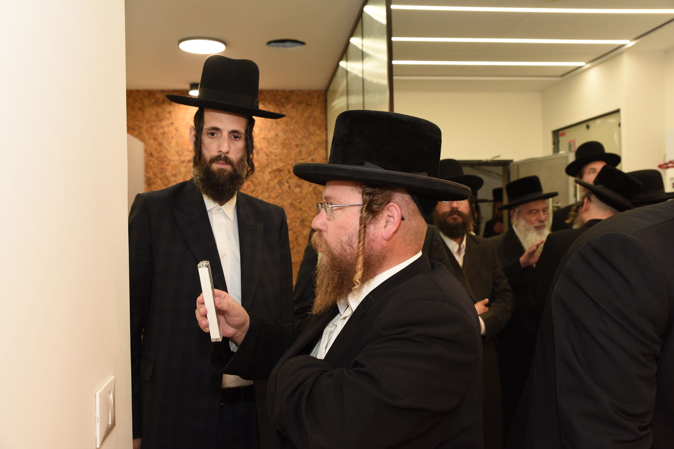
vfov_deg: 37.8
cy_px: 224
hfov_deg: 54.4
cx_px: 337
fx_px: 655
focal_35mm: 35
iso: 1250
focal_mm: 35
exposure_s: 1/125
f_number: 4.5
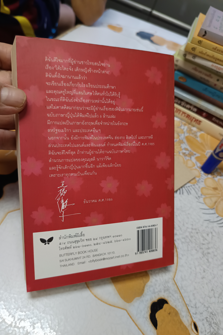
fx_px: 232
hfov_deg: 51.2
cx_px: 100
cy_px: 168
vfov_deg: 71.5
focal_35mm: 25
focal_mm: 5.31
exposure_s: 1/33.3
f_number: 1.7
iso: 1145
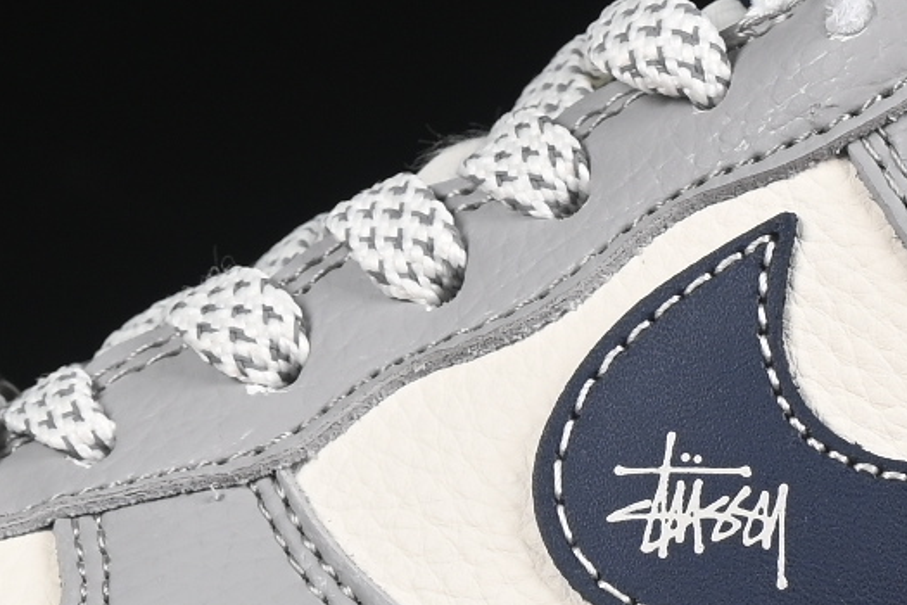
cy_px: 299
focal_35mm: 398
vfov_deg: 3.5
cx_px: 653
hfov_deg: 5.2
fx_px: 10027
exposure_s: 1/80
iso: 160
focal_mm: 50
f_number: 7.1
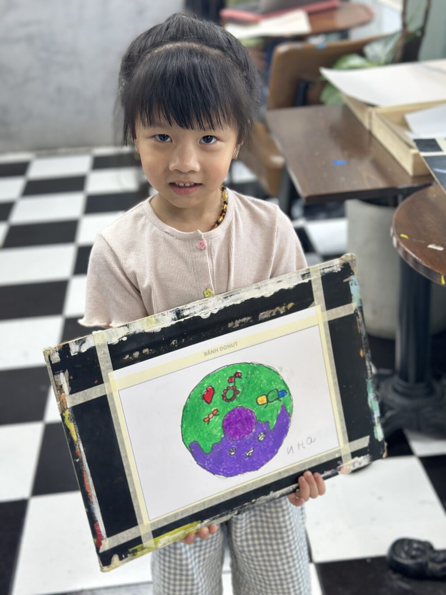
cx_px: 223
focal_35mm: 48
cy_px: 298
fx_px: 824
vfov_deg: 39.7
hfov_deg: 30.3
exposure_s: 1/100
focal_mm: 6.86
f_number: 1.78
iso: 80
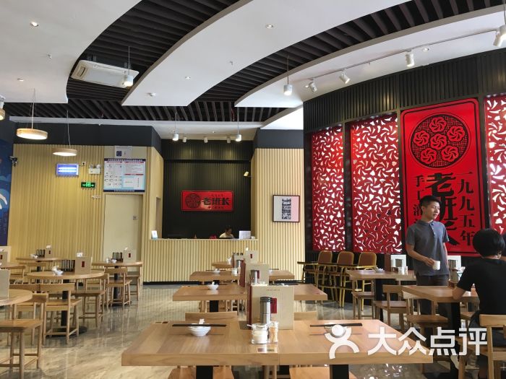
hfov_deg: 61.7
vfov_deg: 48.2
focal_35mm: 29
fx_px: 424
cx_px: 253
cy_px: 190
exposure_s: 1/33
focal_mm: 4.15
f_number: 2.2
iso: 64
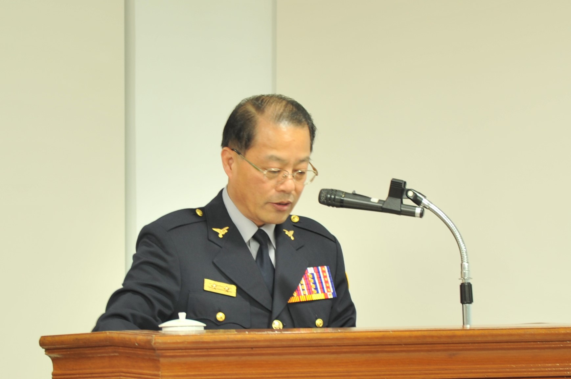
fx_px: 1902
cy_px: 190
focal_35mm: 120
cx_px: 286
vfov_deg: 11.4
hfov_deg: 17.1
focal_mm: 120
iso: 400
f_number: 4
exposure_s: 1/25
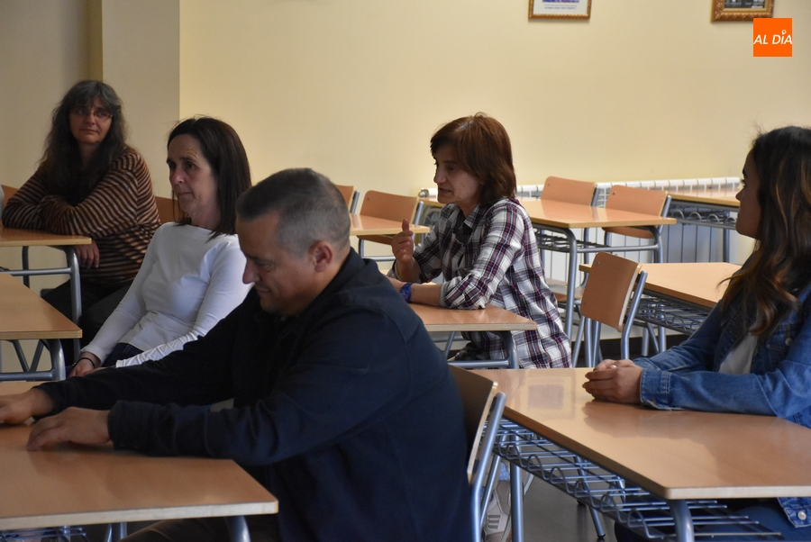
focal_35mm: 99
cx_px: 406
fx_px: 2232
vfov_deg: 13.9
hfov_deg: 20.6
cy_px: 271
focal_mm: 66
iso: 3600
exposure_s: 1/125
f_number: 5
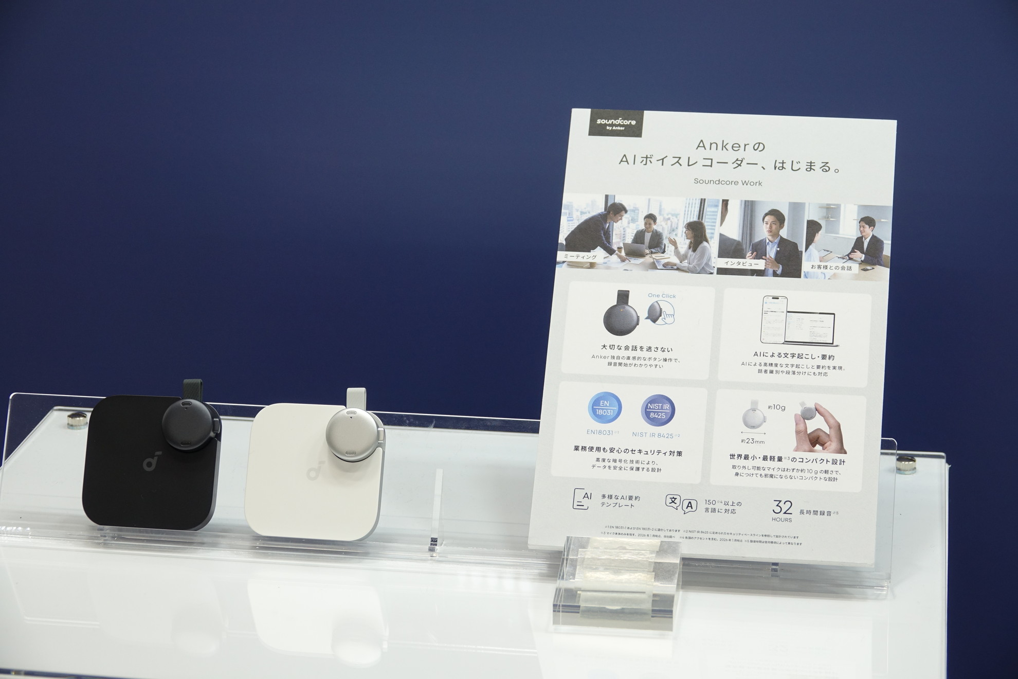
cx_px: 509
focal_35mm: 91
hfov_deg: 22.4
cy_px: 340
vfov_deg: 15.0
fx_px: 2573
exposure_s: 1/100
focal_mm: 33.51
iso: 250
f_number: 3.5
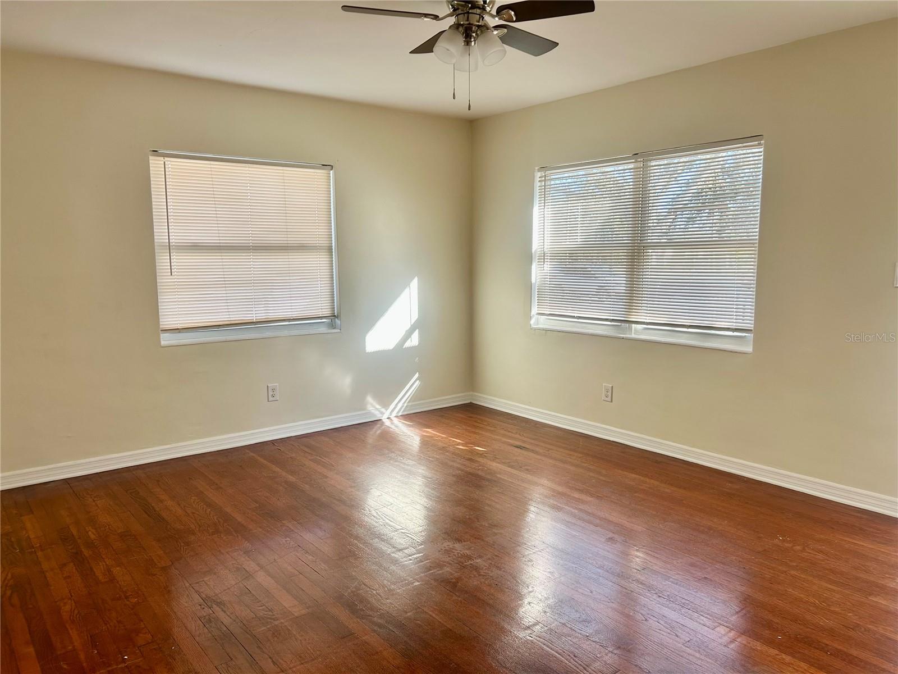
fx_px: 674
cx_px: 449
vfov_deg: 53.1
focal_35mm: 26
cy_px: 337
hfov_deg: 67.3
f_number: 1.5
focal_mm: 5.7
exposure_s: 1/187
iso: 40
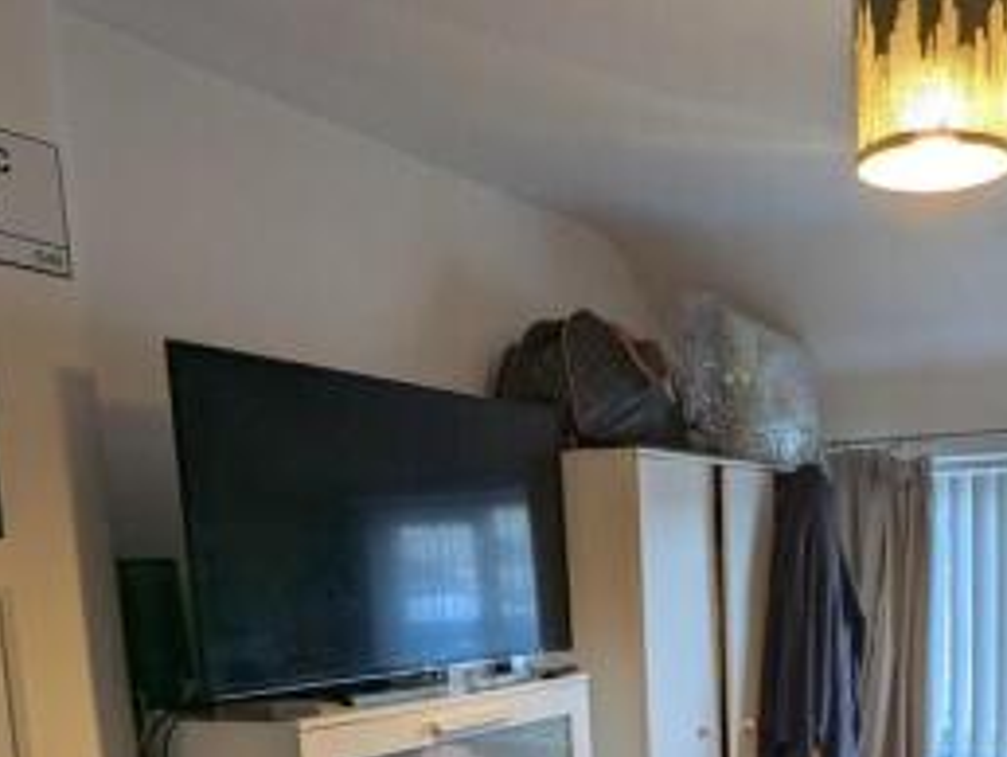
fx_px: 1048
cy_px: 720
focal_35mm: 36
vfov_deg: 36.5
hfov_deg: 48.4
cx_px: 804
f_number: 2.2
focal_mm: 2.35
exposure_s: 1/48.8
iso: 46
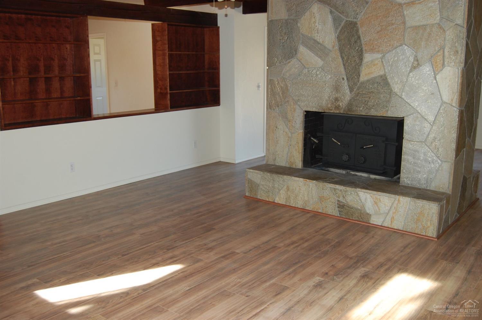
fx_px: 461
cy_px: 160
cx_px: 241
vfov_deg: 38.3
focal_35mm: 34
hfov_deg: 55.2
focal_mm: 23
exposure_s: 1/60
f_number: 3.8
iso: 400
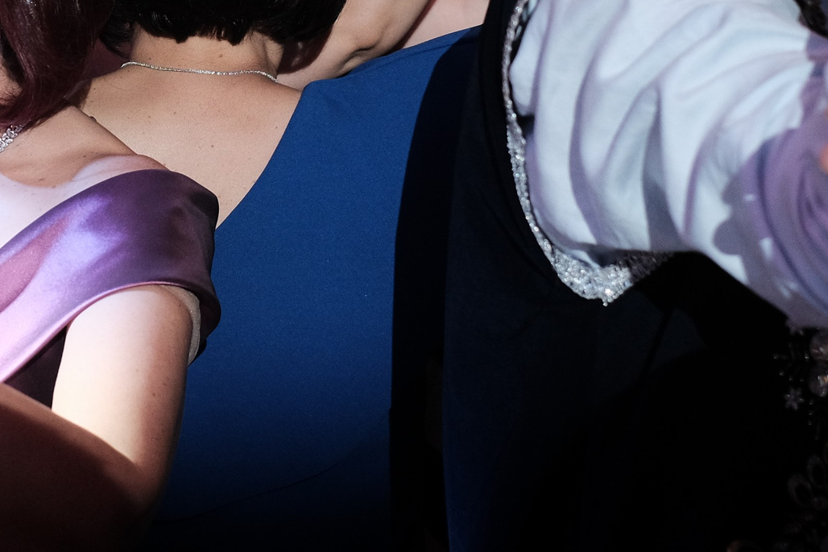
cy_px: 13
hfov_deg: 15.4
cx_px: 93
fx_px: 3035
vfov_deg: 10.3
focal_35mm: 132
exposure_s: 1/250
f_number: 2.8
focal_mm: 35
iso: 1250
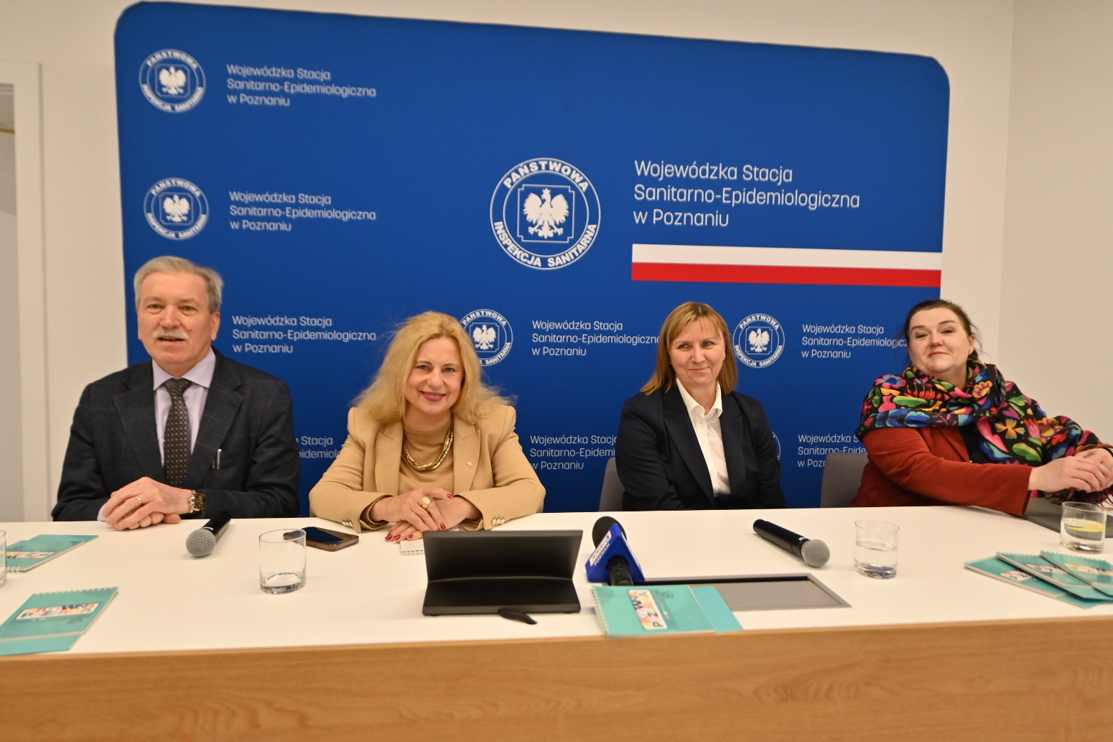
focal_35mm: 23
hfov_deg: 76.1
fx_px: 711
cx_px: 561
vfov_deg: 55.1
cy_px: 367
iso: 1000
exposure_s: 1/400
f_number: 2.8
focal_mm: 22
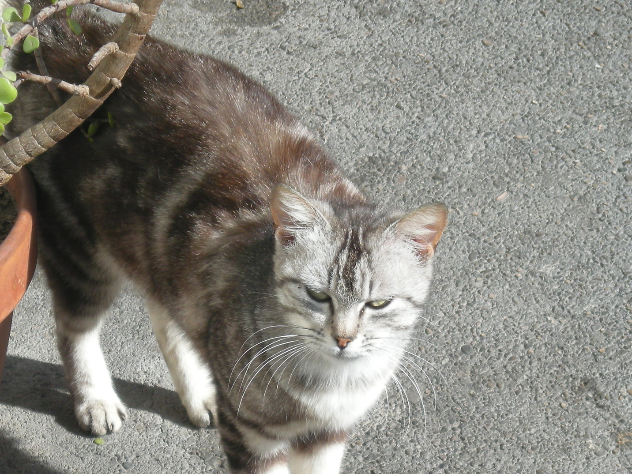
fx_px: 3213
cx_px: 311
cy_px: 304
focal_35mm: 176
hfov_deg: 11.2
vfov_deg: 8.4
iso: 50
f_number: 4.7
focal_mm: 17.1
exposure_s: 1/170
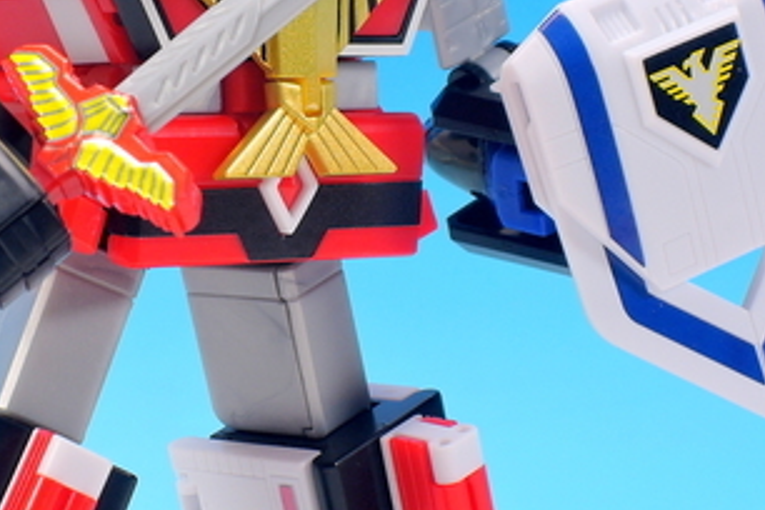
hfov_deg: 8.4
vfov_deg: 5.6
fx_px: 5206
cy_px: 78
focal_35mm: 245
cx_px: 218
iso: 80
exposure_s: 1/1.3
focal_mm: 25.5
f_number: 6.3
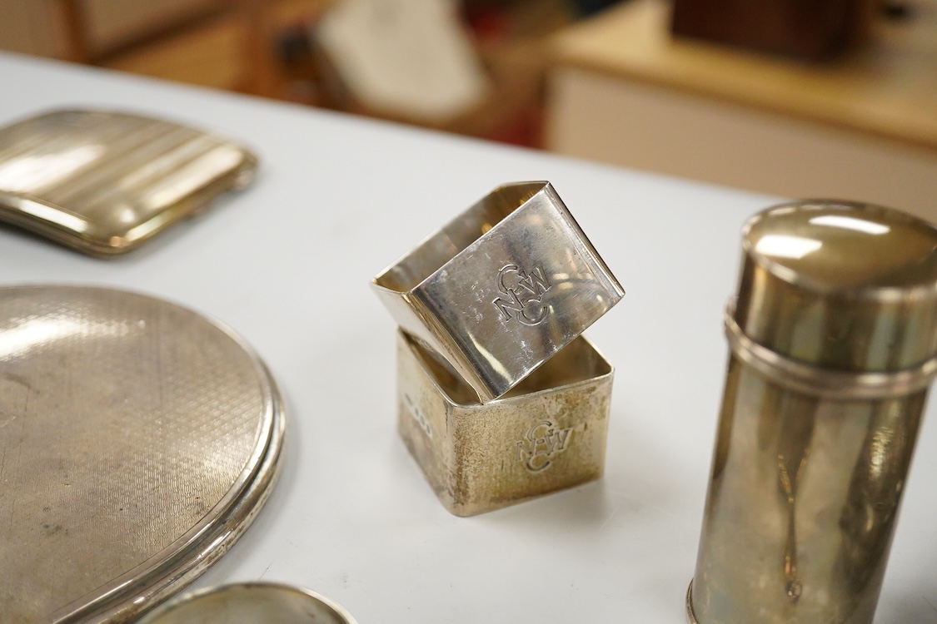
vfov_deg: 29.9
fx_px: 1171
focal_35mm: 45
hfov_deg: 43.6
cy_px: 312
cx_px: 468
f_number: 3.5
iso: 2500
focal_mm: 30
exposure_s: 1/640
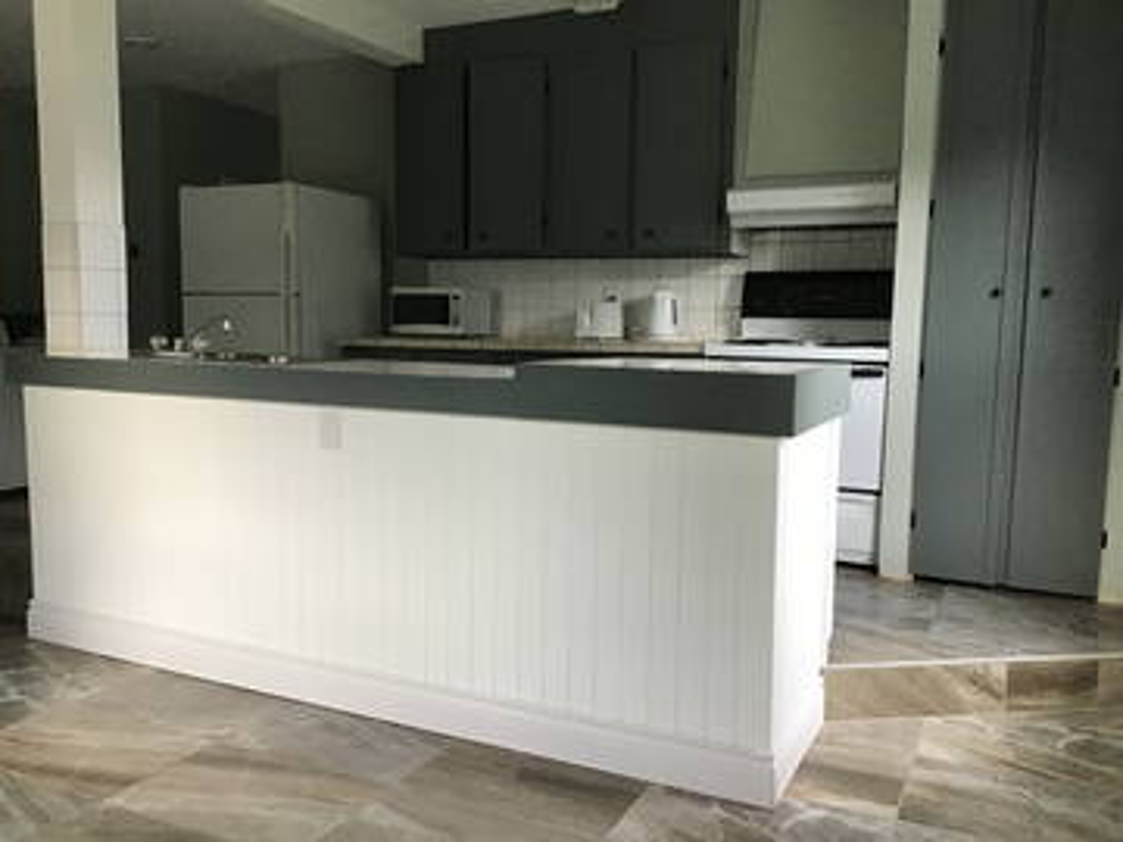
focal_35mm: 31
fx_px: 1006
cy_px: 421
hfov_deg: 58.4
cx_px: 562
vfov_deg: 45.4
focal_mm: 3.3
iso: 40
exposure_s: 1/30
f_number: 2.4
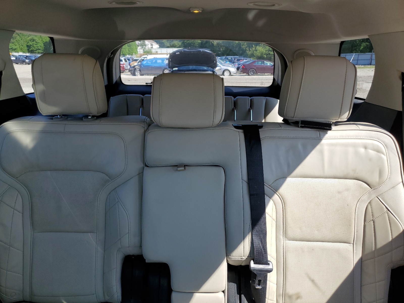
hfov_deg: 67.3
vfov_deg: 53.1
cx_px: 202
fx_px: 303
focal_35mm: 26
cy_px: 152
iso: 50
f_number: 1.5
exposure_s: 1/312
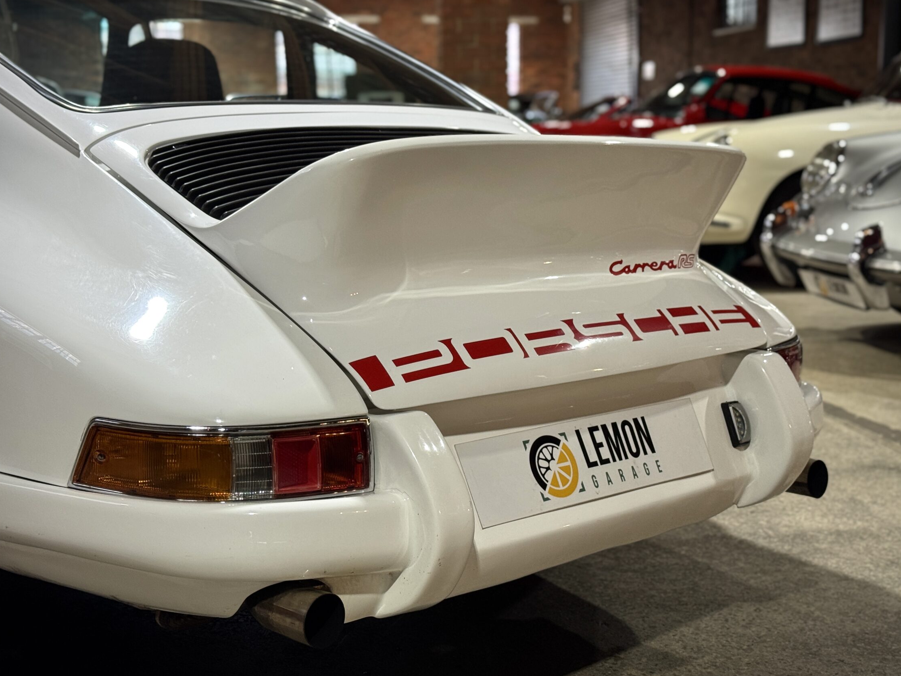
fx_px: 1432
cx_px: 440
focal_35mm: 55
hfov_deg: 34.9
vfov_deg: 26.5
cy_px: 294
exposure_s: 1/50
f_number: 1.78
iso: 100
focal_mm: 6.76
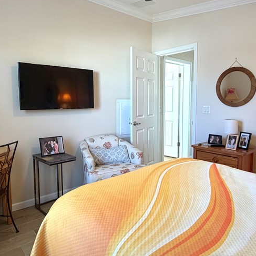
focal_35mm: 26
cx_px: 138
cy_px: 119
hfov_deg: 60.9
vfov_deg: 60.9
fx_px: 218
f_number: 2.2
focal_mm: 2.22
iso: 250
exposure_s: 1/120
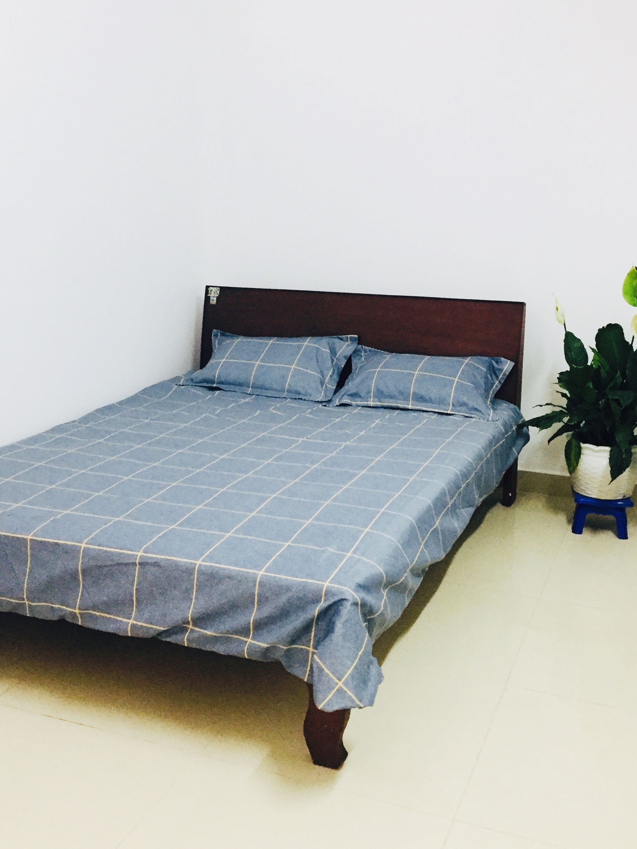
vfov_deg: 48.7
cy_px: 343
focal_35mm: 38
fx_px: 932
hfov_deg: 37.7
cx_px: 298
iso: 200
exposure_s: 1/33
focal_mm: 4.15
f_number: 2.2
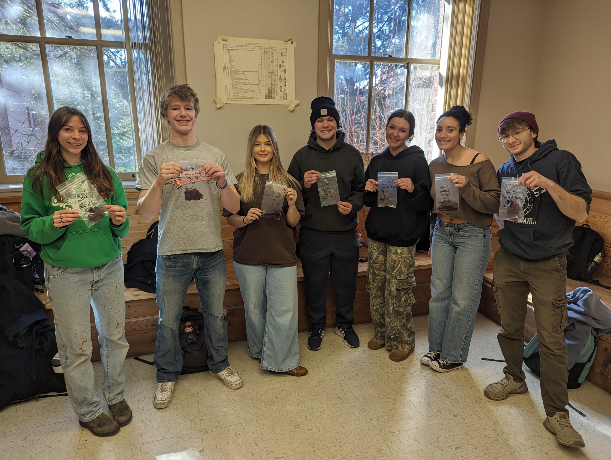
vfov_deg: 56.9
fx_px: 424
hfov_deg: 71.5
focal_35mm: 24
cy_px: 230
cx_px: 306
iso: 53
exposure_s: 1/222
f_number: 1.85
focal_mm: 6.81
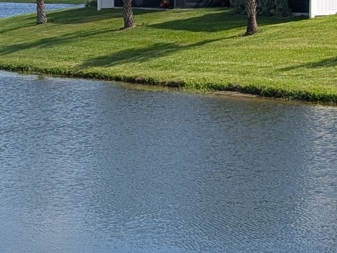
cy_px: 93
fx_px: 1588
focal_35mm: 163
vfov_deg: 9.1
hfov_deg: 11.7
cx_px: -121
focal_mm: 6.9
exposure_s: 1/822
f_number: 1.68
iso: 22
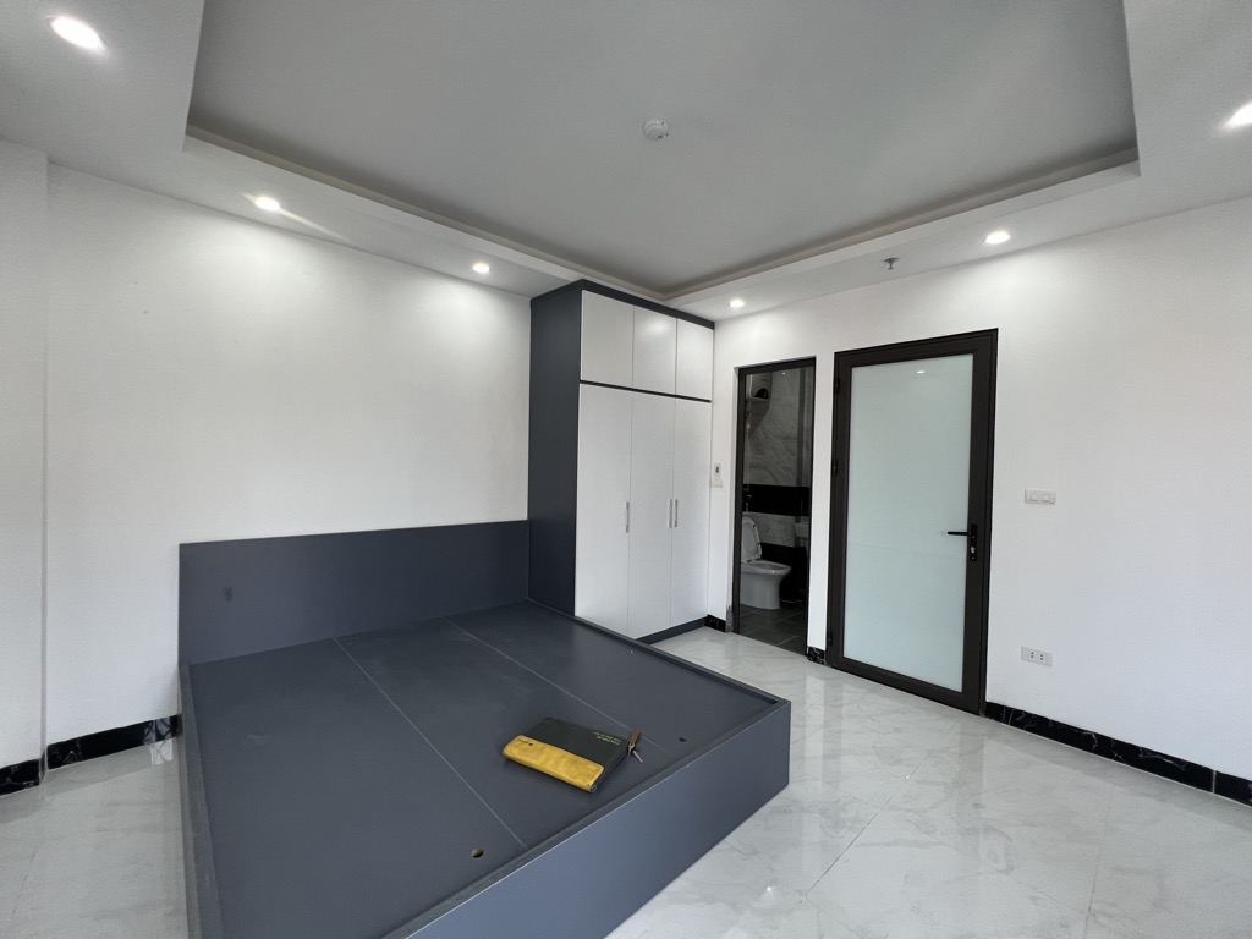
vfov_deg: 89.9
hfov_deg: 106.2
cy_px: 470
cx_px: 626
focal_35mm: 13
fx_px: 470
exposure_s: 1/99
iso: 100
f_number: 1.8
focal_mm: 1.57
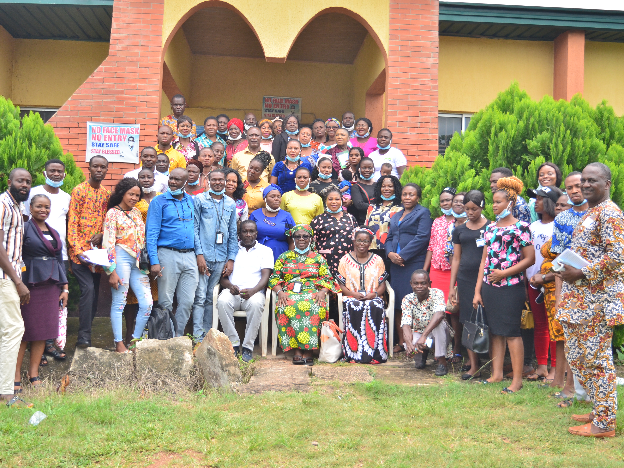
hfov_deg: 42.4
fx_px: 803
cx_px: 291
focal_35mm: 45
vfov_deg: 32.5
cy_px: 233
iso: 400
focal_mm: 27
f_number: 4
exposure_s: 1/1250
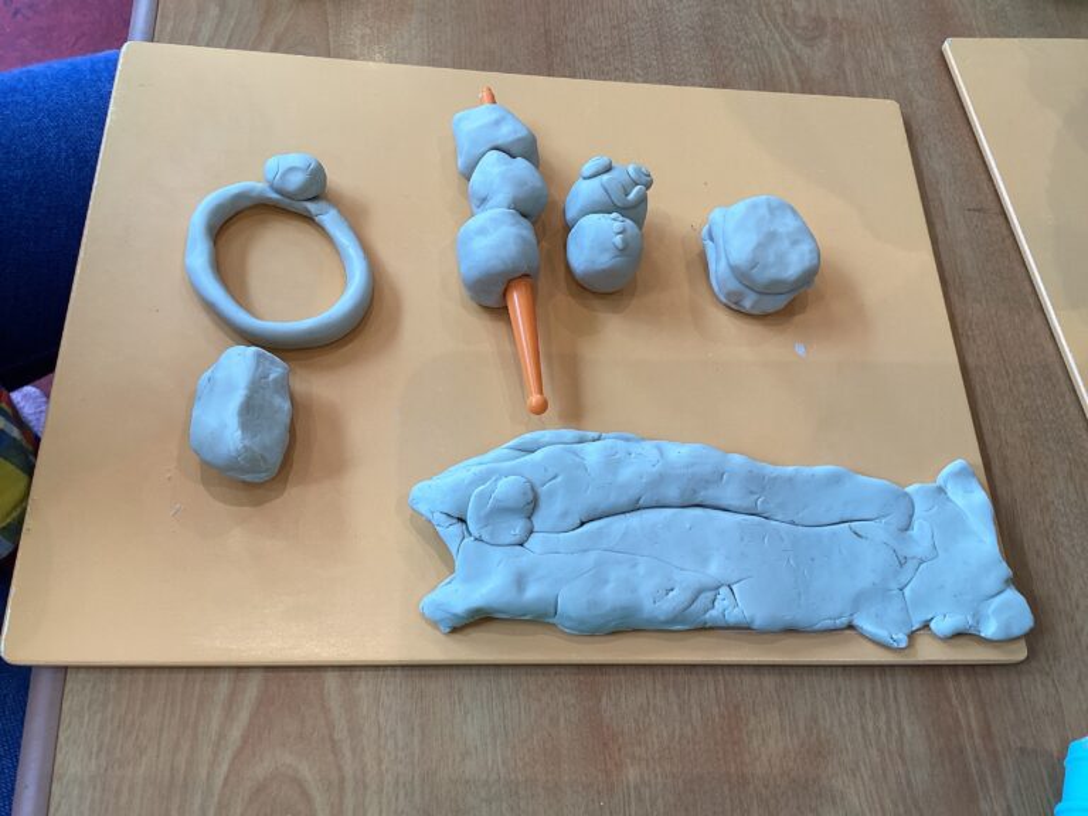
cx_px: 544
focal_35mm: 31
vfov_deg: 45.4
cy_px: 408
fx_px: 974
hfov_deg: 58.4
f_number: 2.4
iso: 50
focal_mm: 3.3
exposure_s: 1/60
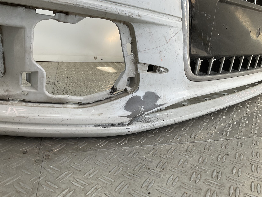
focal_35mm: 29
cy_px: 98
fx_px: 219
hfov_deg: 61.7
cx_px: 131
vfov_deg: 48.2
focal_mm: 3
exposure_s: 1/127
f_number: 1.8
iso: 16
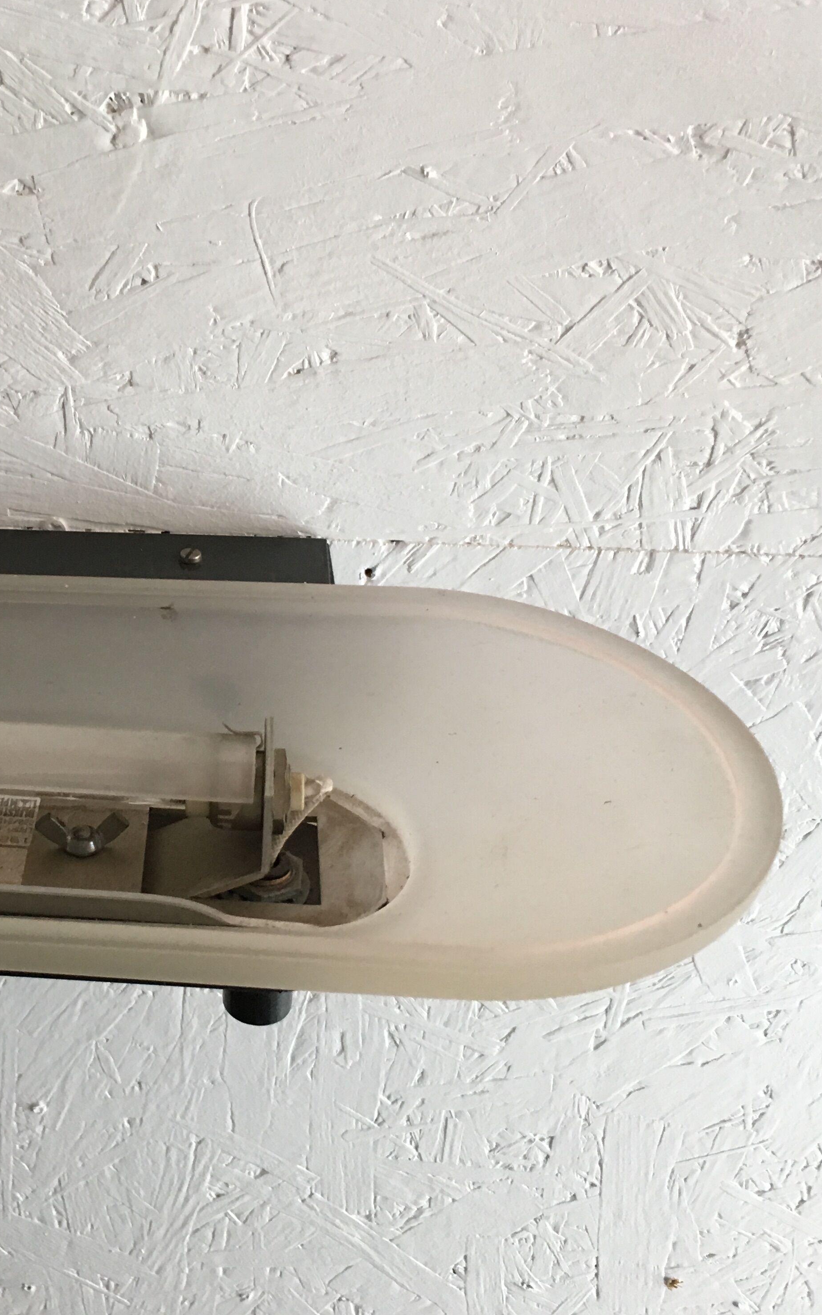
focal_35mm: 42
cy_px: 656
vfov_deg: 47.2
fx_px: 1506
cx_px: 25
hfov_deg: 28.8
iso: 125
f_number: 2.2
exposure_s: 1/33
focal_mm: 4.15
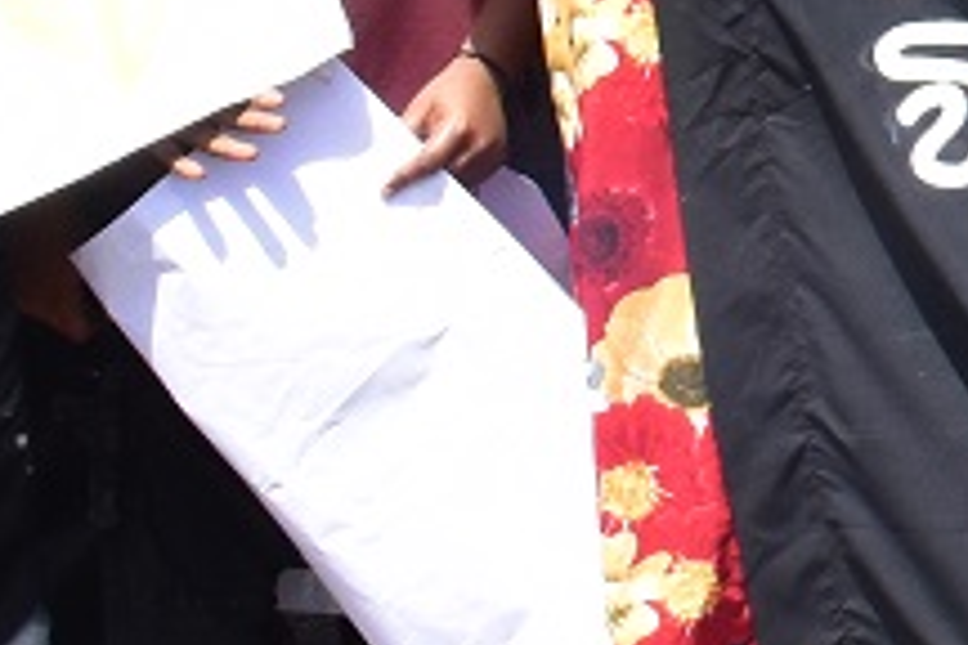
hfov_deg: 12.2
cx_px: 1923
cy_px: -475
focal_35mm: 150
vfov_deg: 8.8
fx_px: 4033
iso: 1000
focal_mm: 18
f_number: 13
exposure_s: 1/640
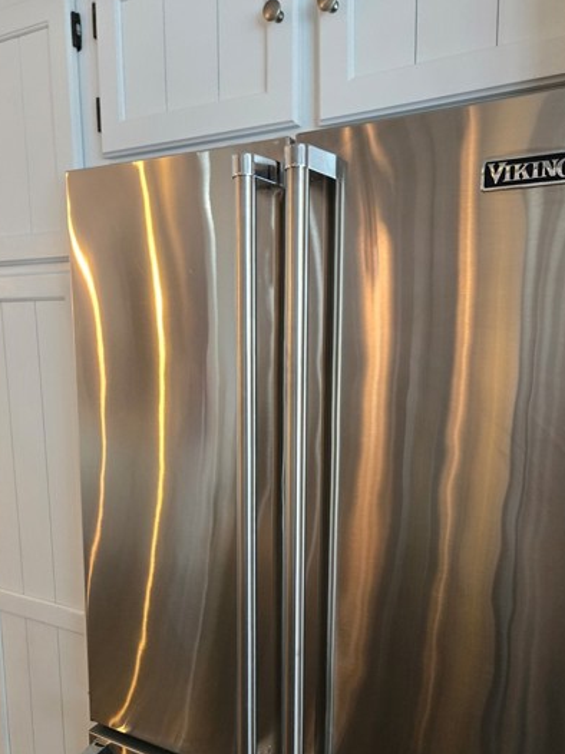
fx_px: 610
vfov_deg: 63.1
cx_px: 300
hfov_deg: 49.7
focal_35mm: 28
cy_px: 436
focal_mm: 5.4
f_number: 1.8
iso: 1000
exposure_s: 1/120
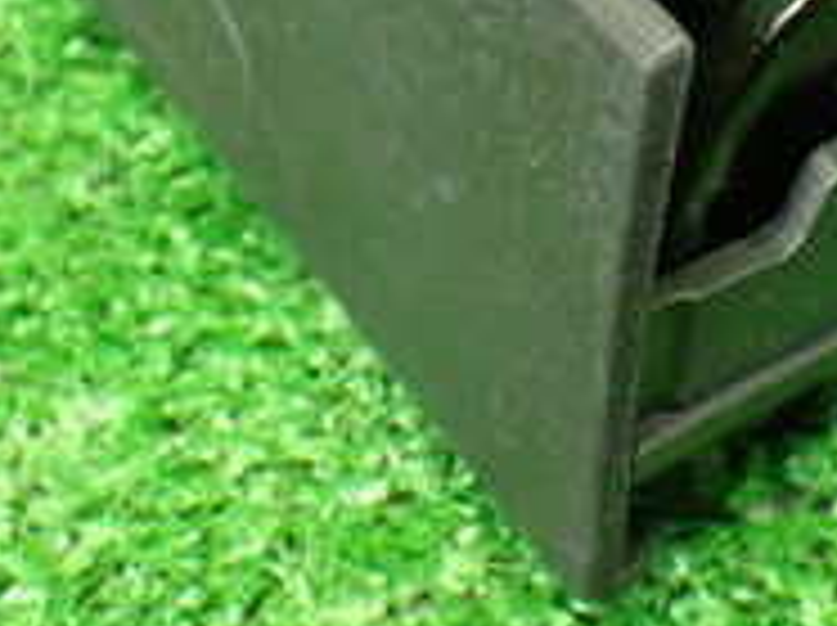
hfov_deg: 20.2
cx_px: 513
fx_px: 2342
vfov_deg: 14.7
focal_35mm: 97
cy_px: -117
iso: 800
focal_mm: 5.4
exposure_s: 1/80
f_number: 2.3
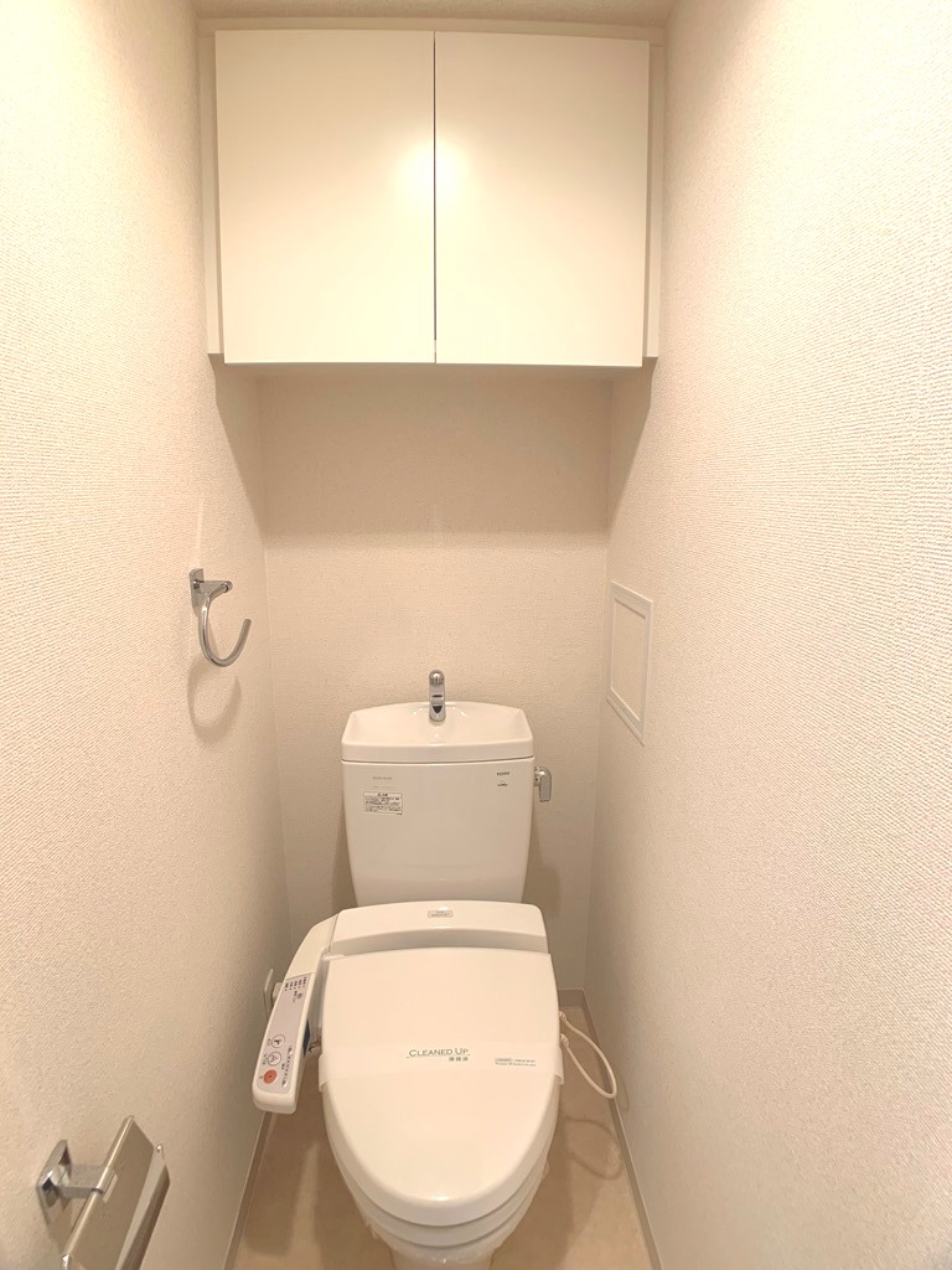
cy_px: 635
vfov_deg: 67.3
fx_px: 953
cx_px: 476
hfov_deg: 53.1
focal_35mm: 26
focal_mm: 4.25
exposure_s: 1/100
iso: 64
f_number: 1.8
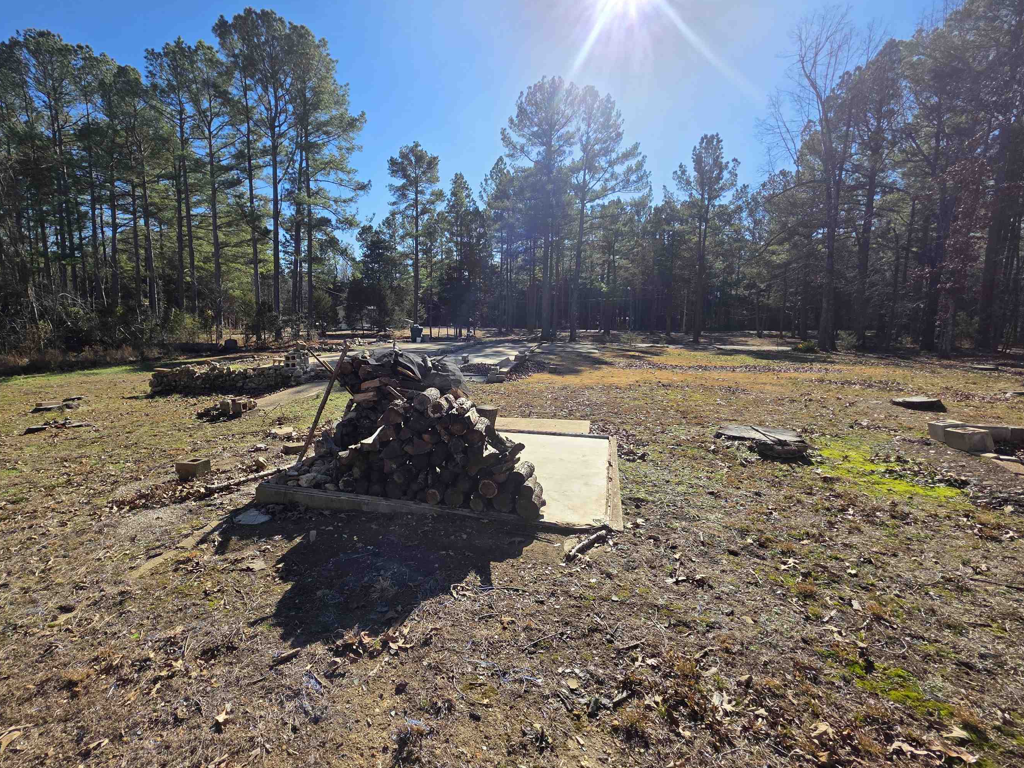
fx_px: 444
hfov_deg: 97.9
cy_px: 380
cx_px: 463
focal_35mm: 15
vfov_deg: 81.8
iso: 40
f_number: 1.9
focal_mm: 2.2
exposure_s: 1/2005
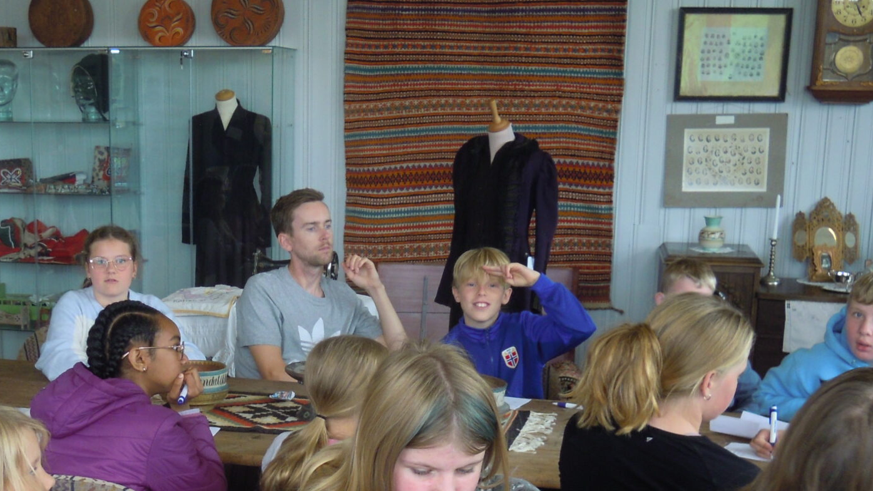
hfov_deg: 36.6
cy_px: 431
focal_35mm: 56
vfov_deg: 21.0
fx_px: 1296
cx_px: 253
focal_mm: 5
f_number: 2.7
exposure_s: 1/40
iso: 100
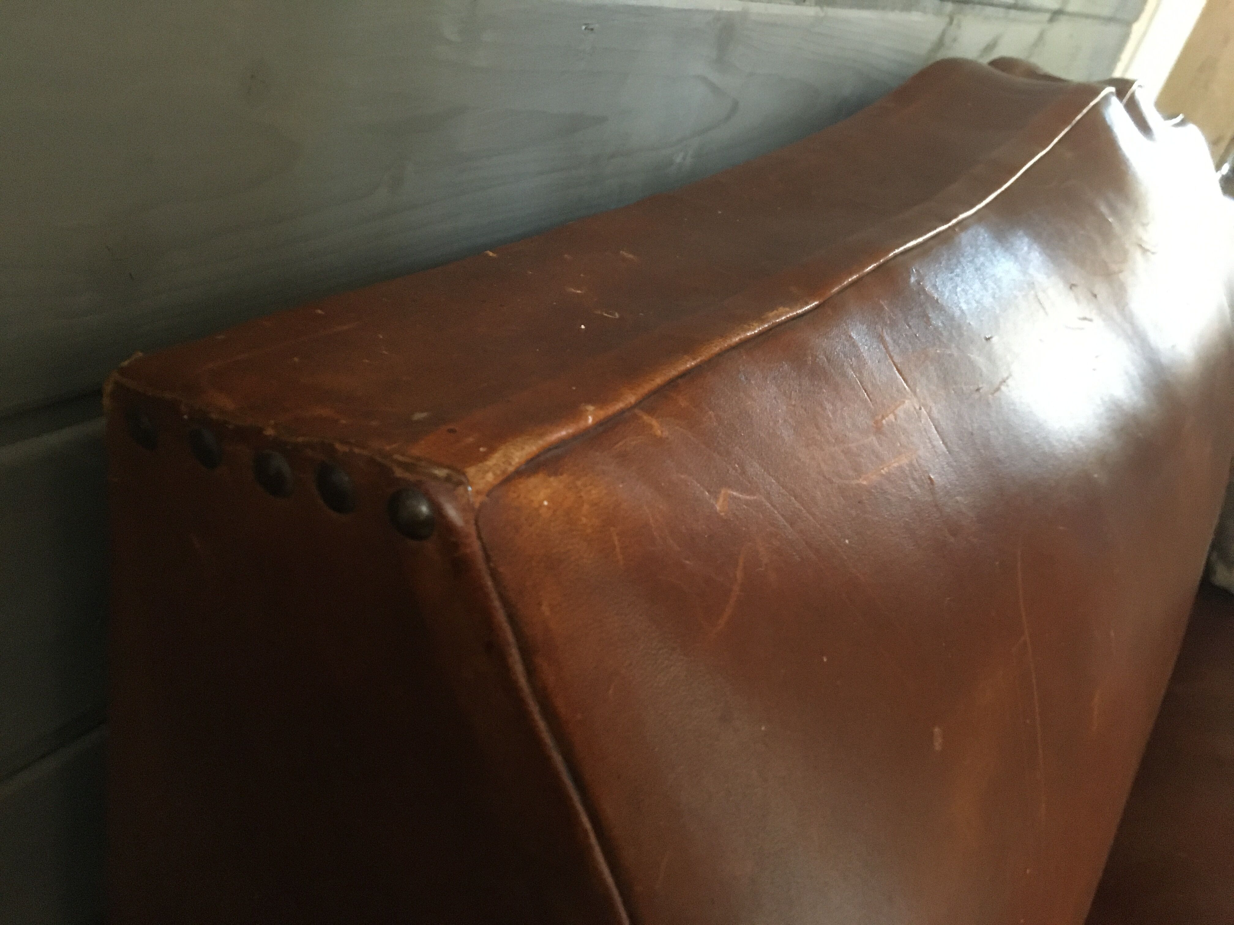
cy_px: 462
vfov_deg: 48.2
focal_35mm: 29
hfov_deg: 61.7
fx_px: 1034
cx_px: 617
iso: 250
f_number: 2.2
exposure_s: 1/17
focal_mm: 4.15
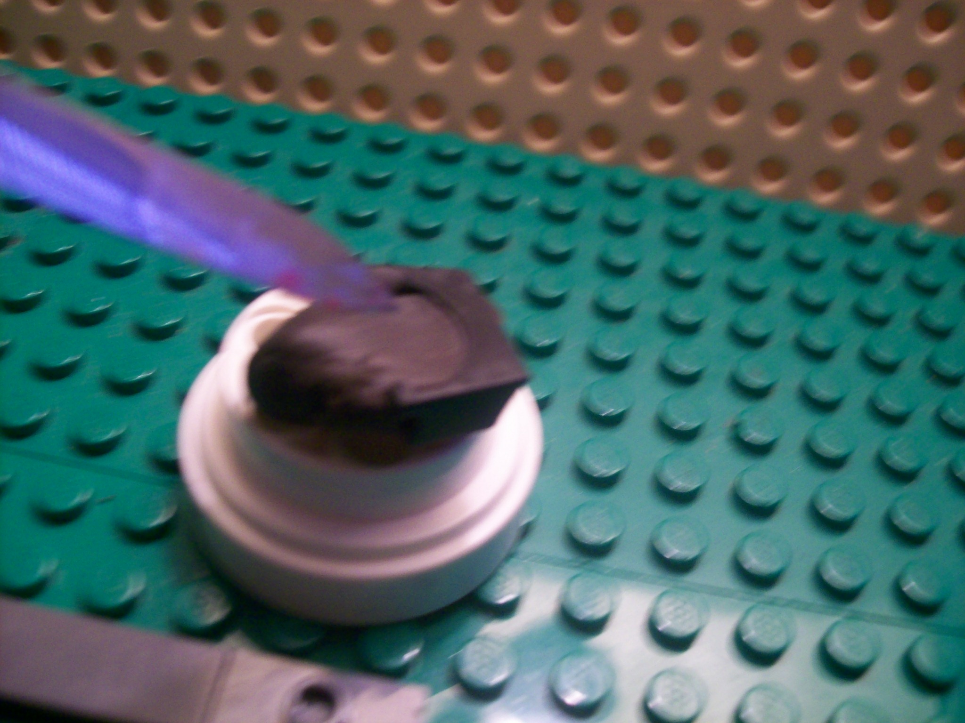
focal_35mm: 36
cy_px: 362
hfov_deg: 51.4
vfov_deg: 39.7
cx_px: 482
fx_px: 1004
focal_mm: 6
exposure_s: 1/21.6
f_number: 2.7
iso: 160
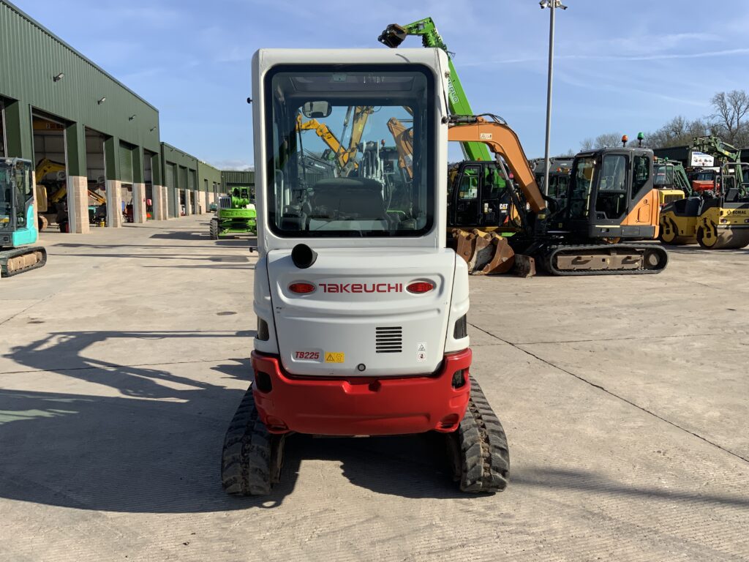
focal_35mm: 29
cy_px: 281
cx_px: 374
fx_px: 627
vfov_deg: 48.2
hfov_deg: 61.7
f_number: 1.8
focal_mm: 3
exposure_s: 1/1912
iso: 16
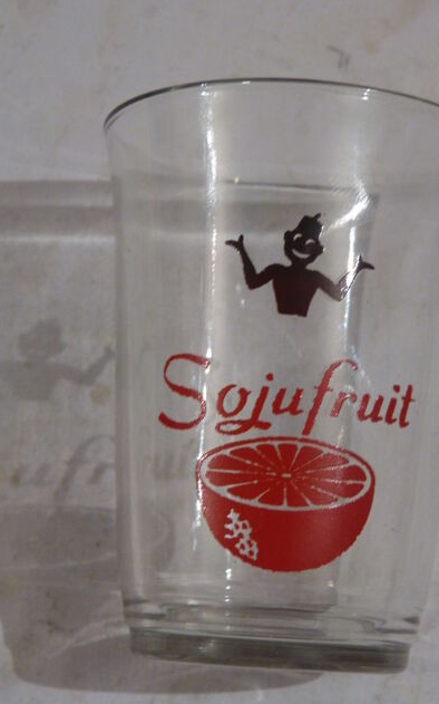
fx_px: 1647
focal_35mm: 86
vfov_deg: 24.1
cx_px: 260
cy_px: 354
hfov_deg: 15.2
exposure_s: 1/13
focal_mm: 14.5
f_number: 3.4
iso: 400
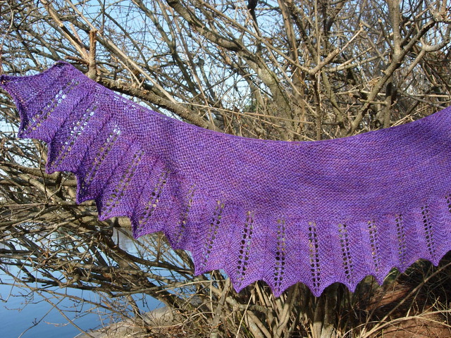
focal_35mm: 38
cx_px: 226
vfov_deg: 37.7
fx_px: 495
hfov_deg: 49.0
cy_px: 169
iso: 79
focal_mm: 7.8
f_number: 4.8
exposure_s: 1/304
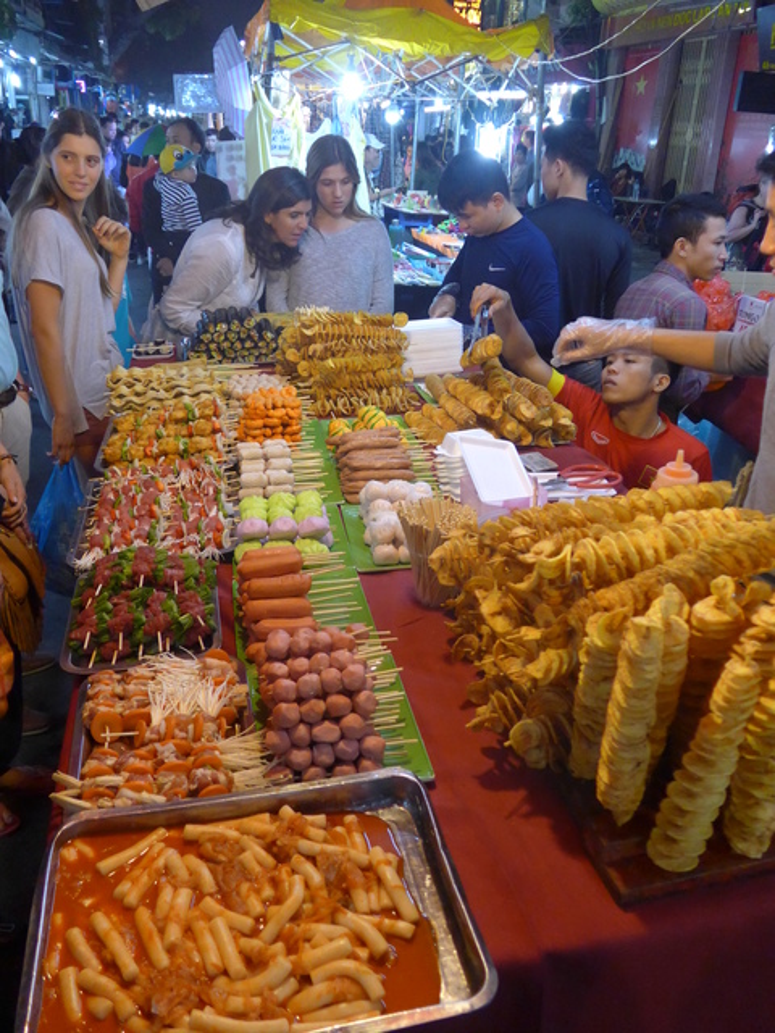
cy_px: 516
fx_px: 866
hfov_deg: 48.2
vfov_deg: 61.7
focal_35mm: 29
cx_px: 388
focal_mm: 6
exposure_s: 1/125
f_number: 2
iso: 800
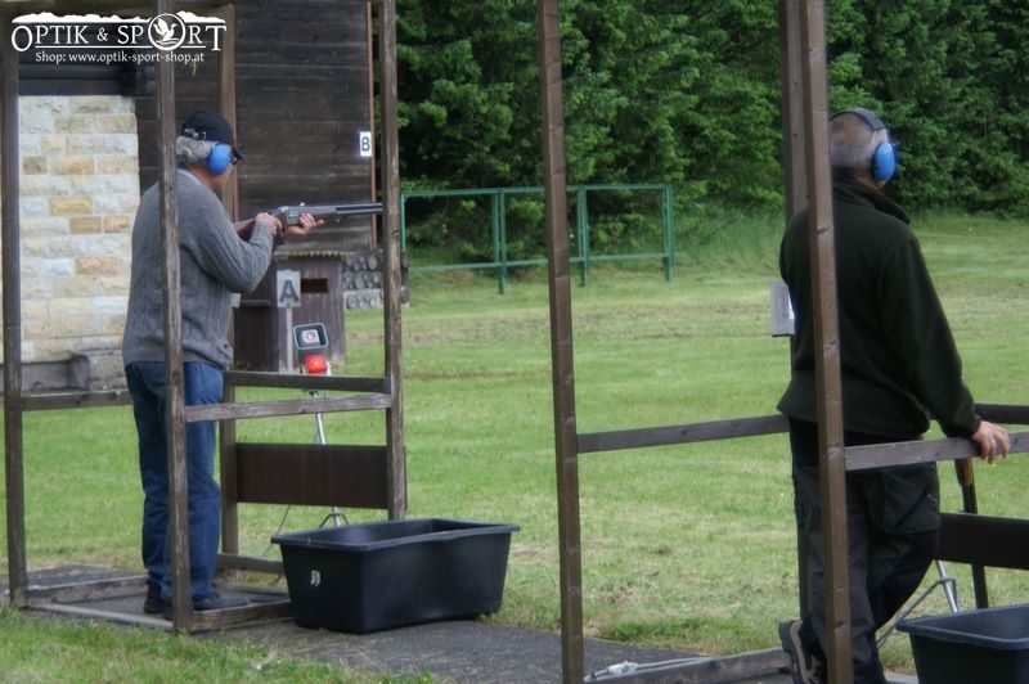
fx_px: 2999
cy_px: 342
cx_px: 514
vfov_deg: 13.0
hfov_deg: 19.5
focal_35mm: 105
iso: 100
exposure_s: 1/60
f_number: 5.6
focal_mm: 70
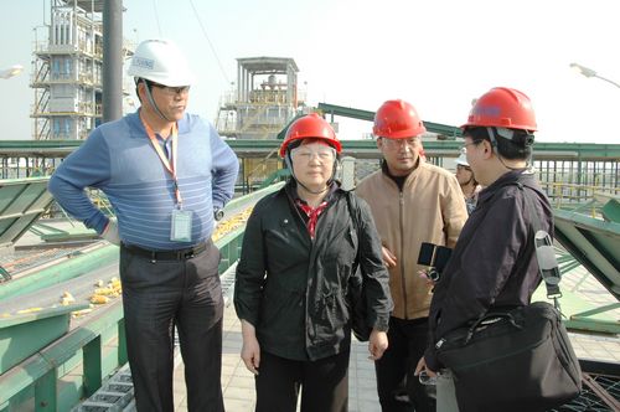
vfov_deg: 36.8
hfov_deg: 53.2
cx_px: 310
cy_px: 206
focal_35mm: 36
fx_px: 619
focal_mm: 24
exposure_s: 1/250
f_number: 8
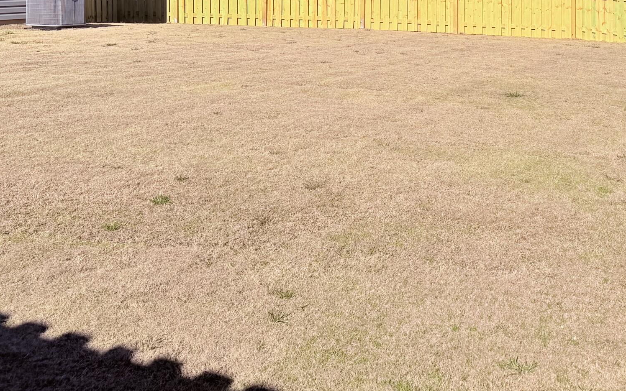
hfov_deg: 38.9
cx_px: 439
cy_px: -14
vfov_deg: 24.1
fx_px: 870
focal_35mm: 51
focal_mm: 6.76
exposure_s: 1/9091
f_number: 1.78
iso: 80
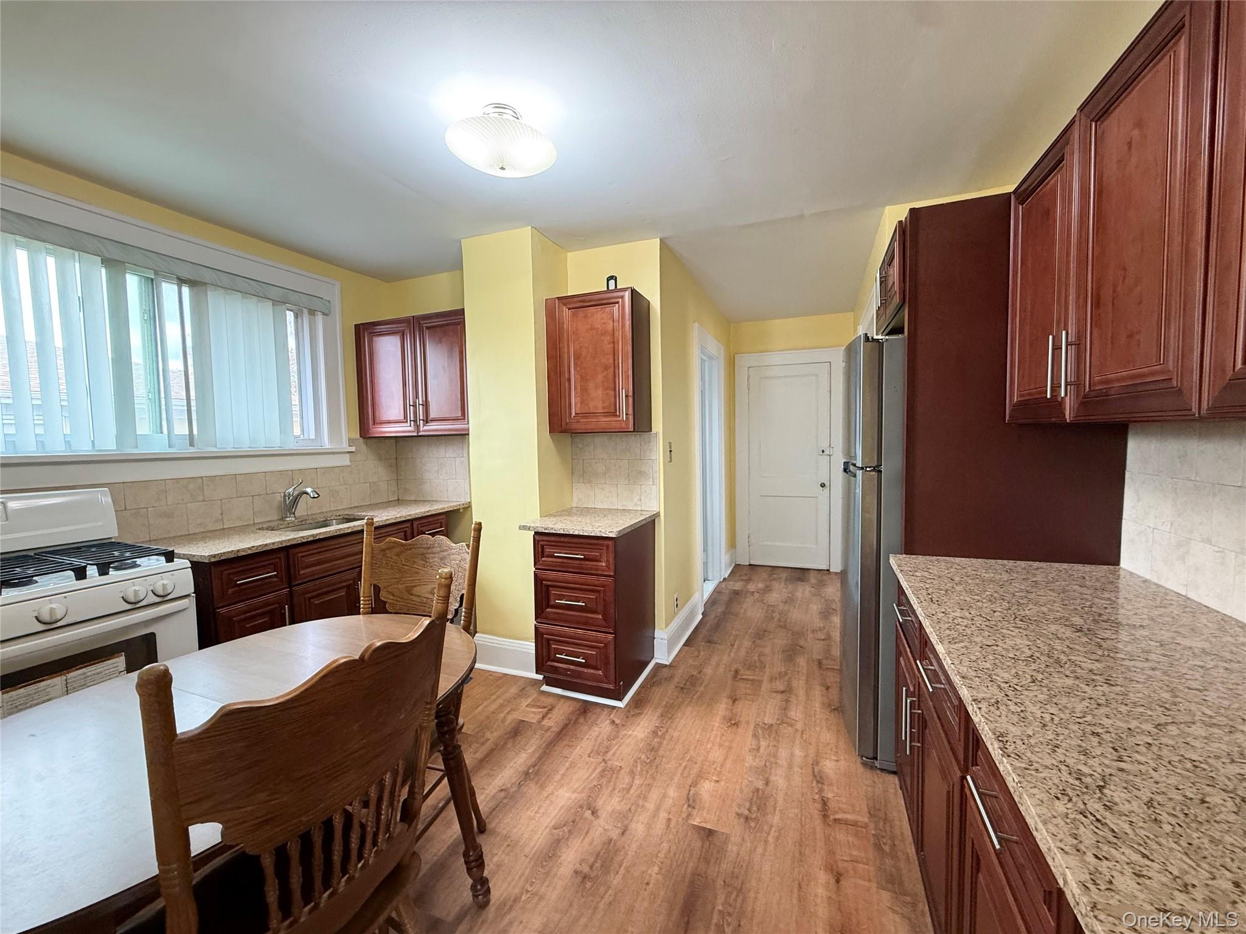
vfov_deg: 85.7
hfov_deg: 102.1
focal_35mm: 14
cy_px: 467
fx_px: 504
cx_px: 623
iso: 200
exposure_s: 1/60
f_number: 2.2
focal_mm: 2.22
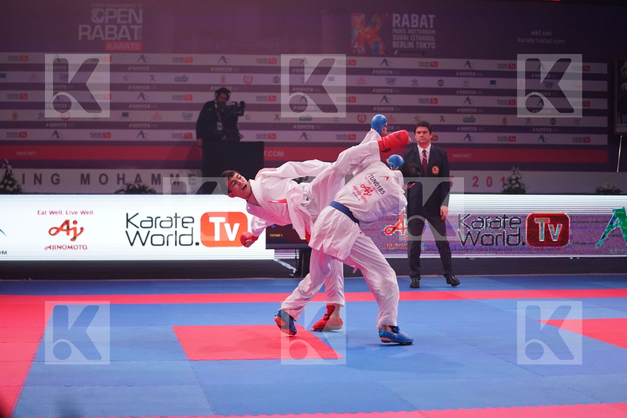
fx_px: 1219
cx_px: 314
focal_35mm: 70
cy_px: 209
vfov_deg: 19.5
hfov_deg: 28.8
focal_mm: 70
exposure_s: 1/1000
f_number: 2.8
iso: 4000
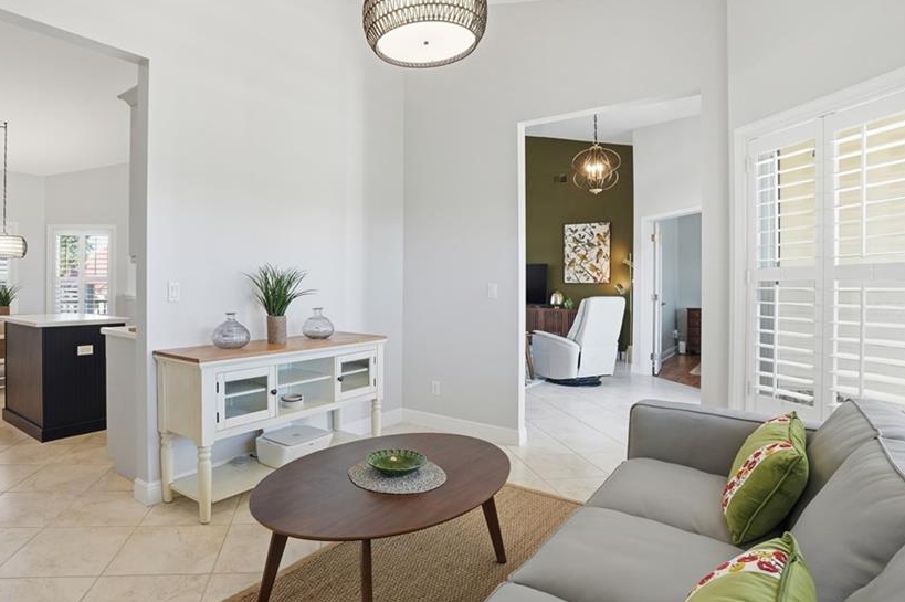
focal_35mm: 20
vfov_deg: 61.9
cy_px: 292
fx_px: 502
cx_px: 373
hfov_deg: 83.2
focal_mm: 16
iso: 400
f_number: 9
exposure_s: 1/100
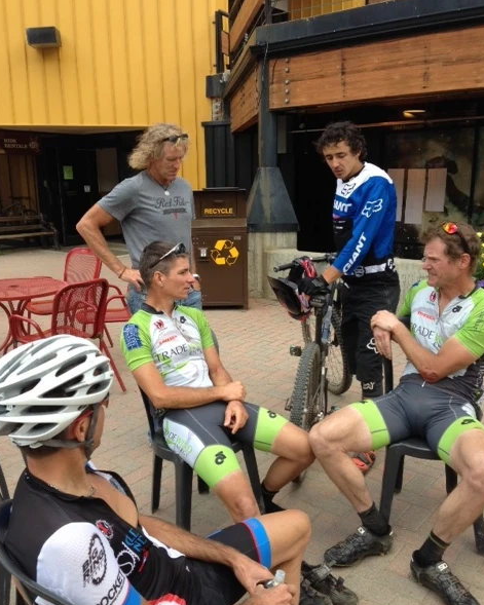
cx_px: 241
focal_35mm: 35
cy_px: 311
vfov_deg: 51.5
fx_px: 627
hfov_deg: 42.2
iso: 50
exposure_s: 1/308
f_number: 2.4
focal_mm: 4.12
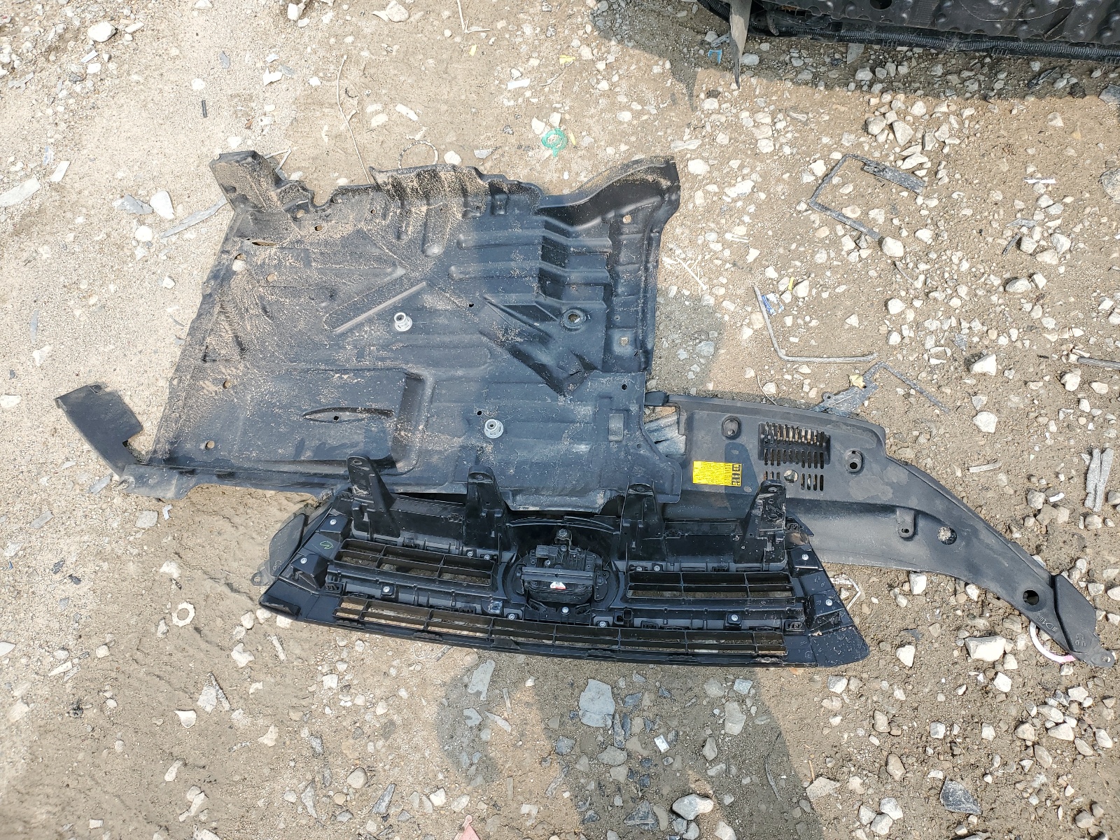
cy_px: 420
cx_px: 560
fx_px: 841
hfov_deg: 67.3
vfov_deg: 53.1
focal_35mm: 26
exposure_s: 1/1667
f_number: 1.5
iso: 50
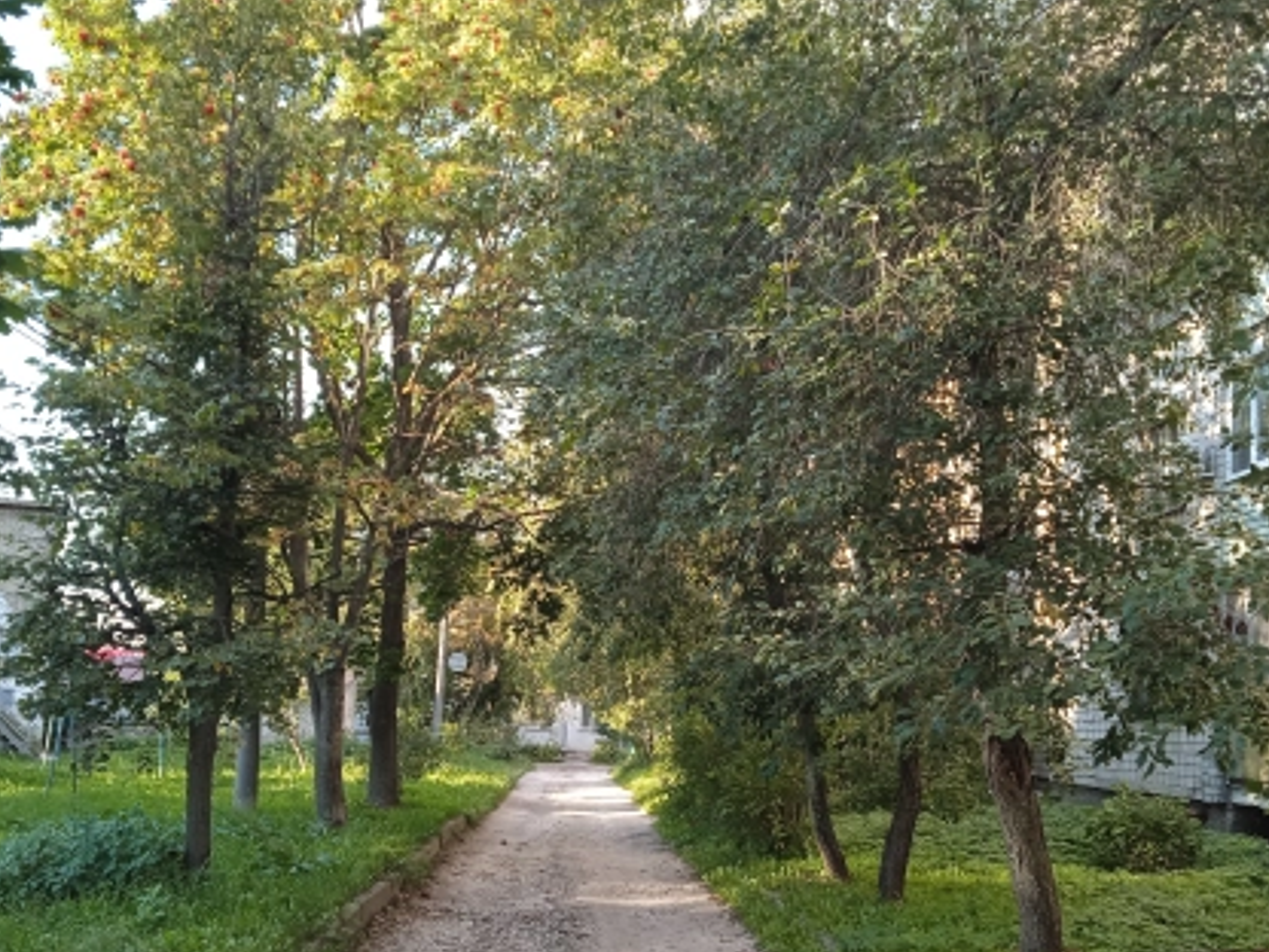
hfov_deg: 44.8
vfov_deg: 34.2
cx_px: 641
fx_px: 1540
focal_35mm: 42
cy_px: 577
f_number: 2.2
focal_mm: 3.43
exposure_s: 1/100
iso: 138
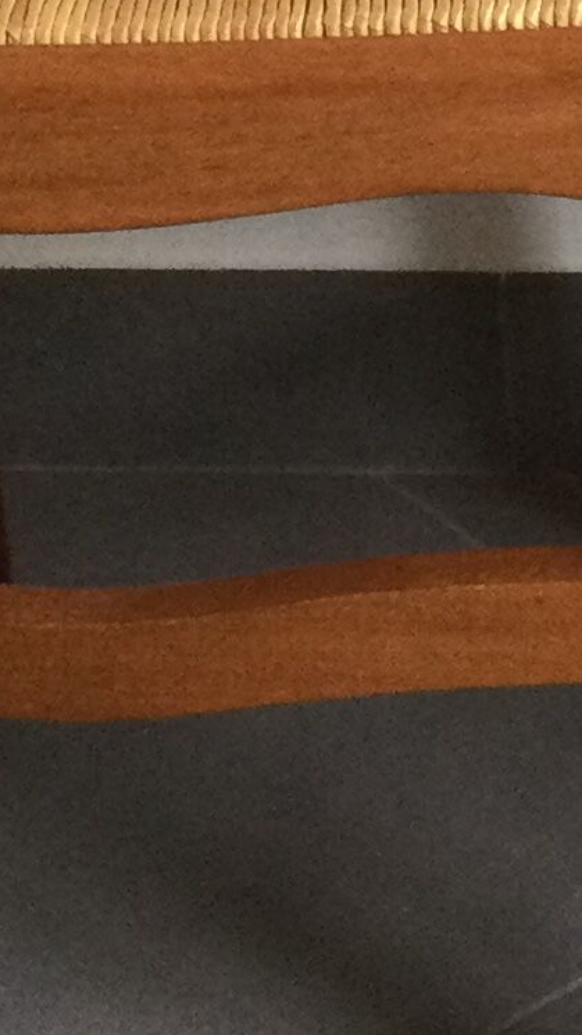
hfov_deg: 8.0
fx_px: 4061
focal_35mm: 148
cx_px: 932
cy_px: -414
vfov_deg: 13.8
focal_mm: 3.3
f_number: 2.4
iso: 100
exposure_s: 1/33
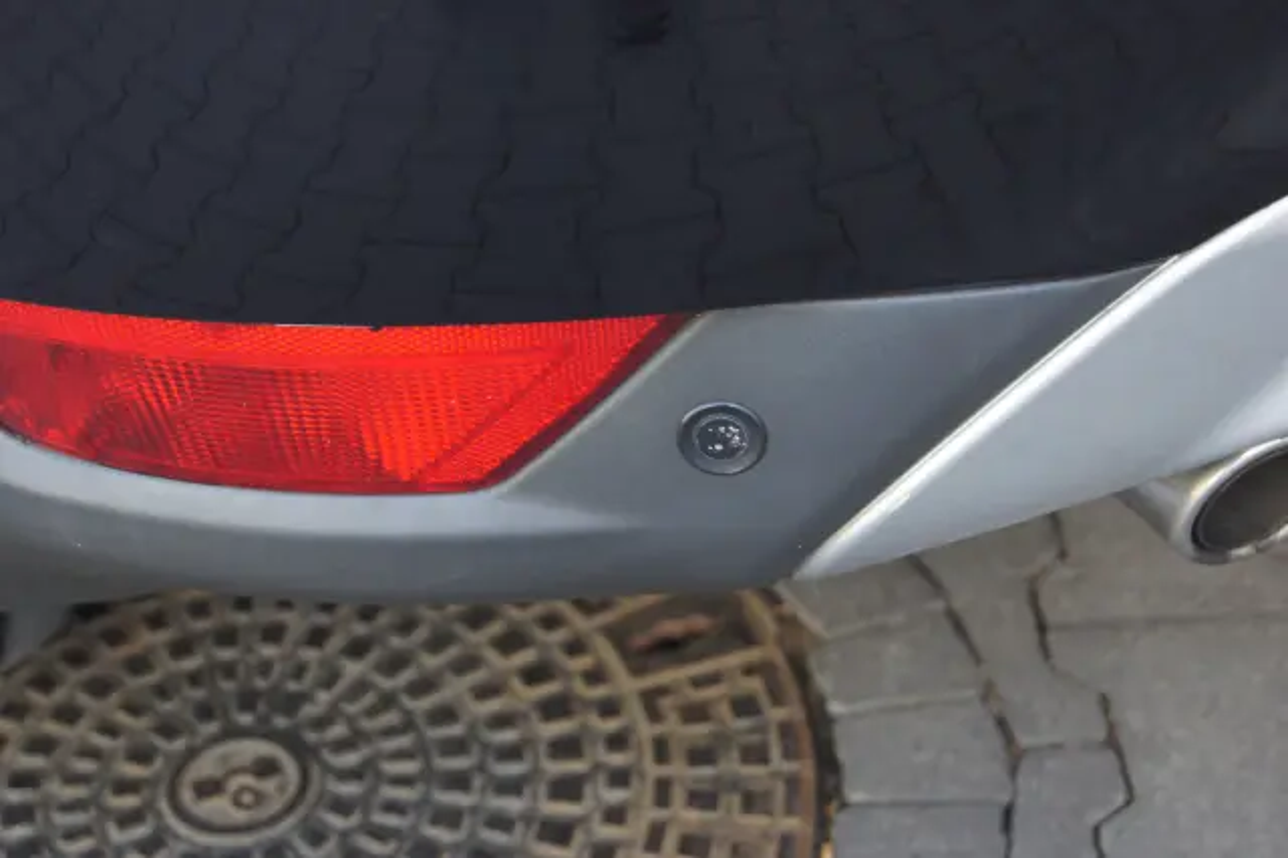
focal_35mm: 68
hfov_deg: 29.9
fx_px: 2414
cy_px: 429
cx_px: 644
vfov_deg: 20.1
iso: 500
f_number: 5.6
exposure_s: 1/80
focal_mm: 45
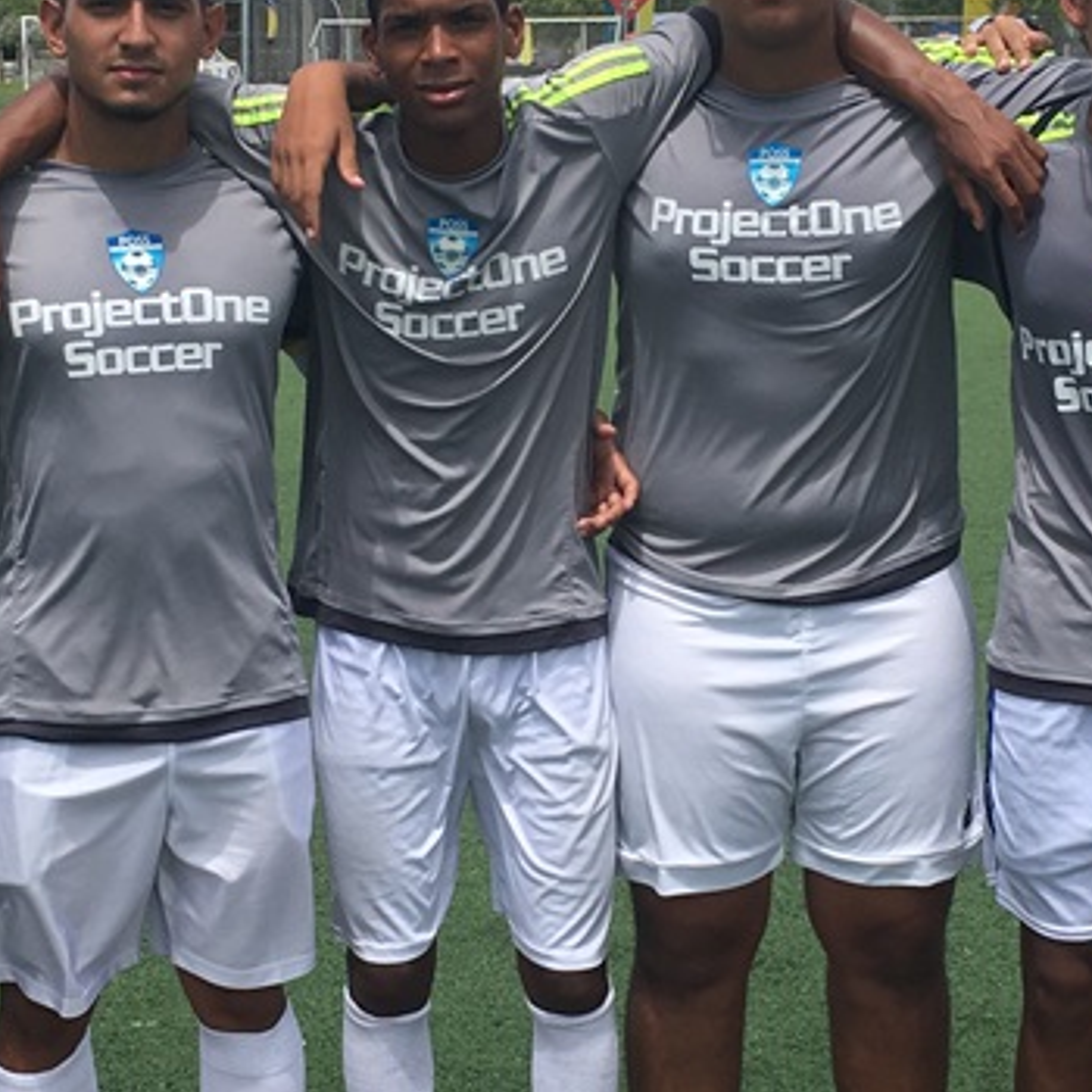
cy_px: 568
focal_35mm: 82
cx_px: 590
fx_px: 2927
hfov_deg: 21.1
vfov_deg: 21.1
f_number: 2.2
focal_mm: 4.15
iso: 25
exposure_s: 1/1709
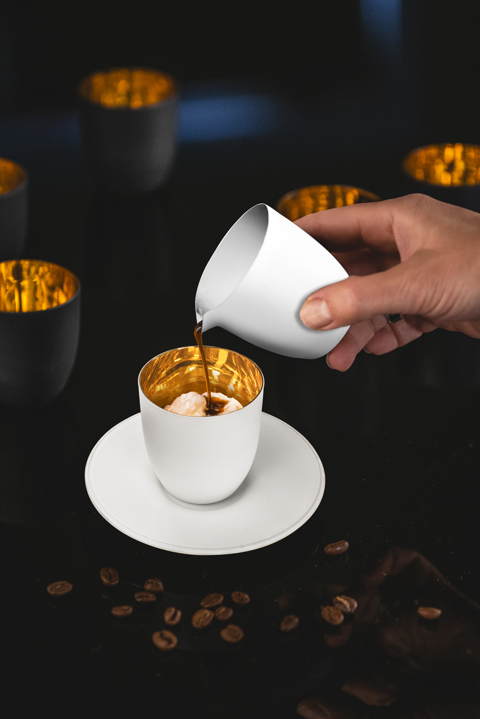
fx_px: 2120
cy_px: 357
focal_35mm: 106
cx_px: 240
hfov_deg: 12.9
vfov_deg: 19.3
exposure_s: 1/100
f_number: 2.8
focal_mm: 70
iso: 1000
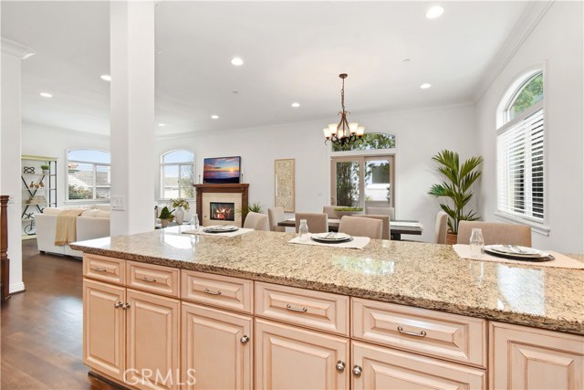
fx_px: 243
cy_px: 195
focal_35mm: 15
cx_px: 292
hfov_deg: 100.4
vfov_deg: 77.4
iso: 1000
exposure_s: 1/30
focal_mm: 10
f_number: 8
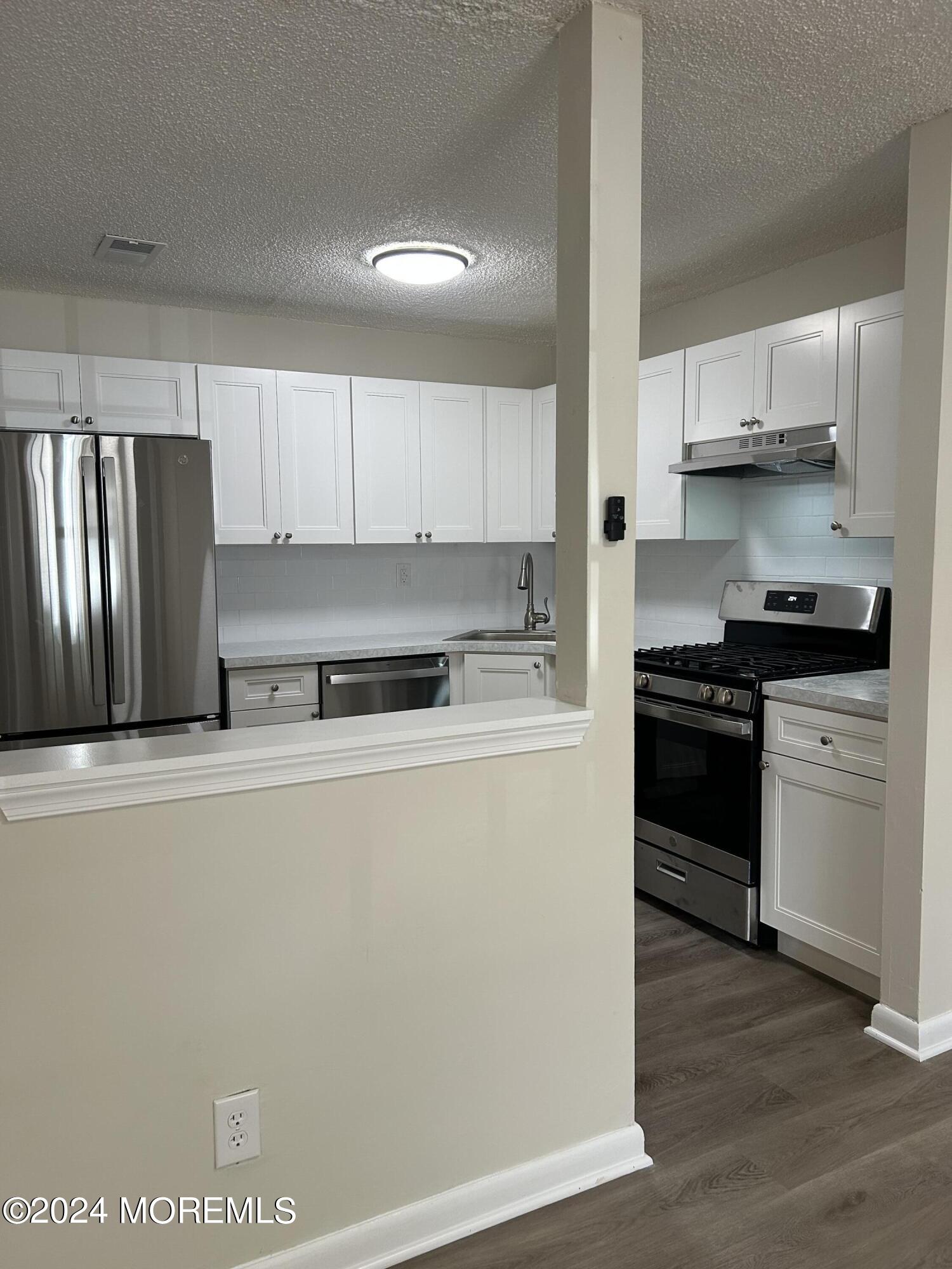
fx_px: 953
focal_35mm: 26
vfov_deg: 67.3
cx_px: 476
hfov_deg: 53.1
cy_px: 634
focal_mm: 5.7
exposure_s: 1/120
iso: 125
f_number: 1.5
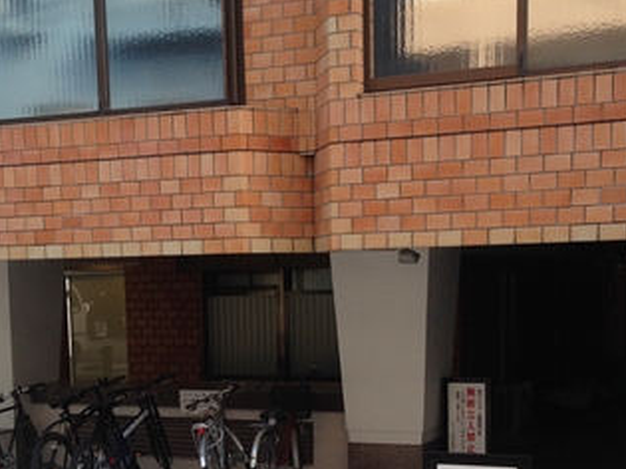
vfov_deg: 21.4
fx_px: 1211
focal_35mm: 67
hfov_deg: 29.0
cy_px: 425
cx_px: 284
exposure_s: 1/192
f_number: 2.4
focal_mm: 4.12
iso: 50
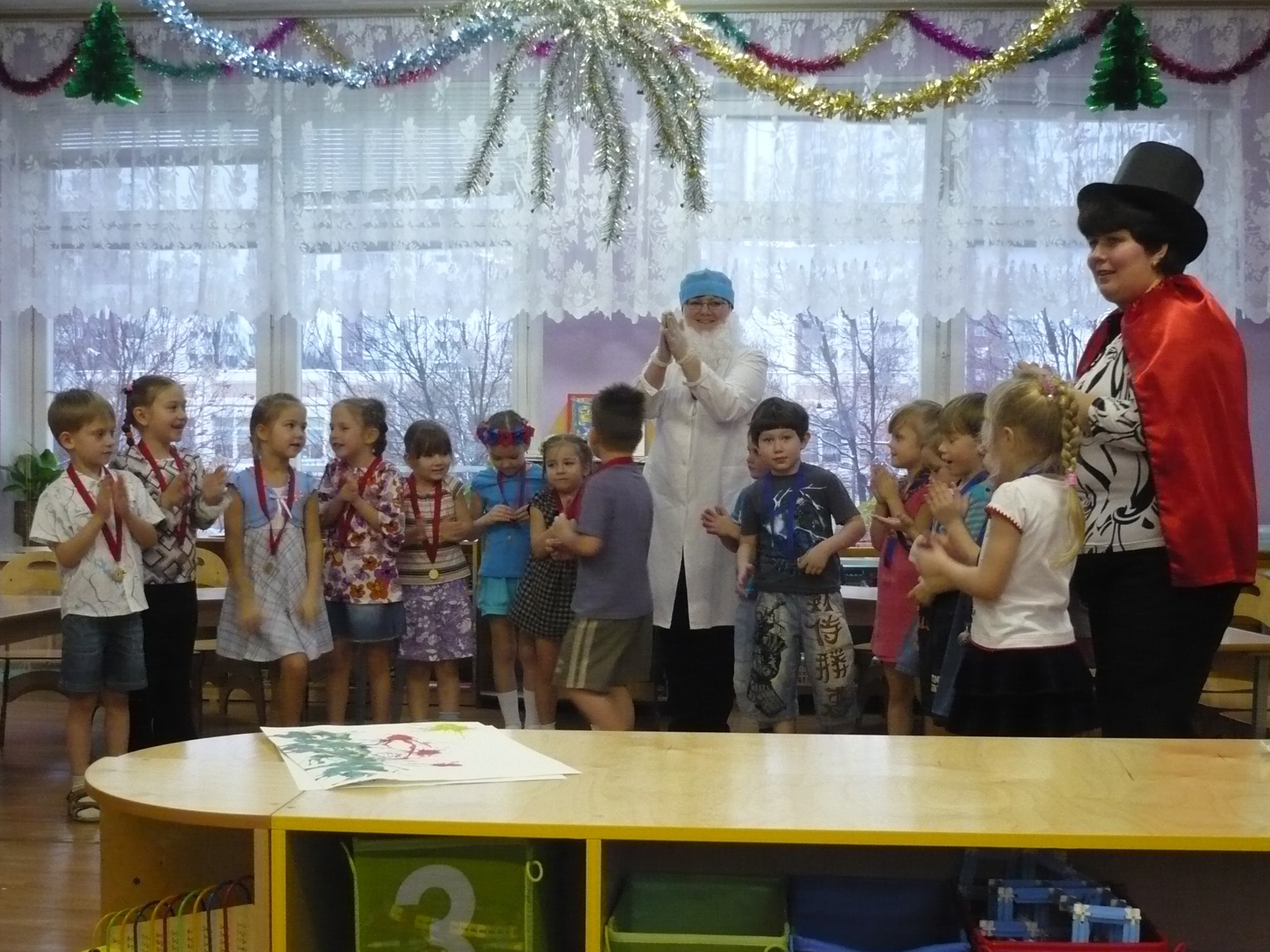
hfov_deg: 51.4
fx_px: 1321
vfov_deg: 39.7
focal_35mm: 36
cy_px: 476
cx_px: 635
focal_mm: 6
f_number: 2.9
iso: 400
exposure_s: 1/30
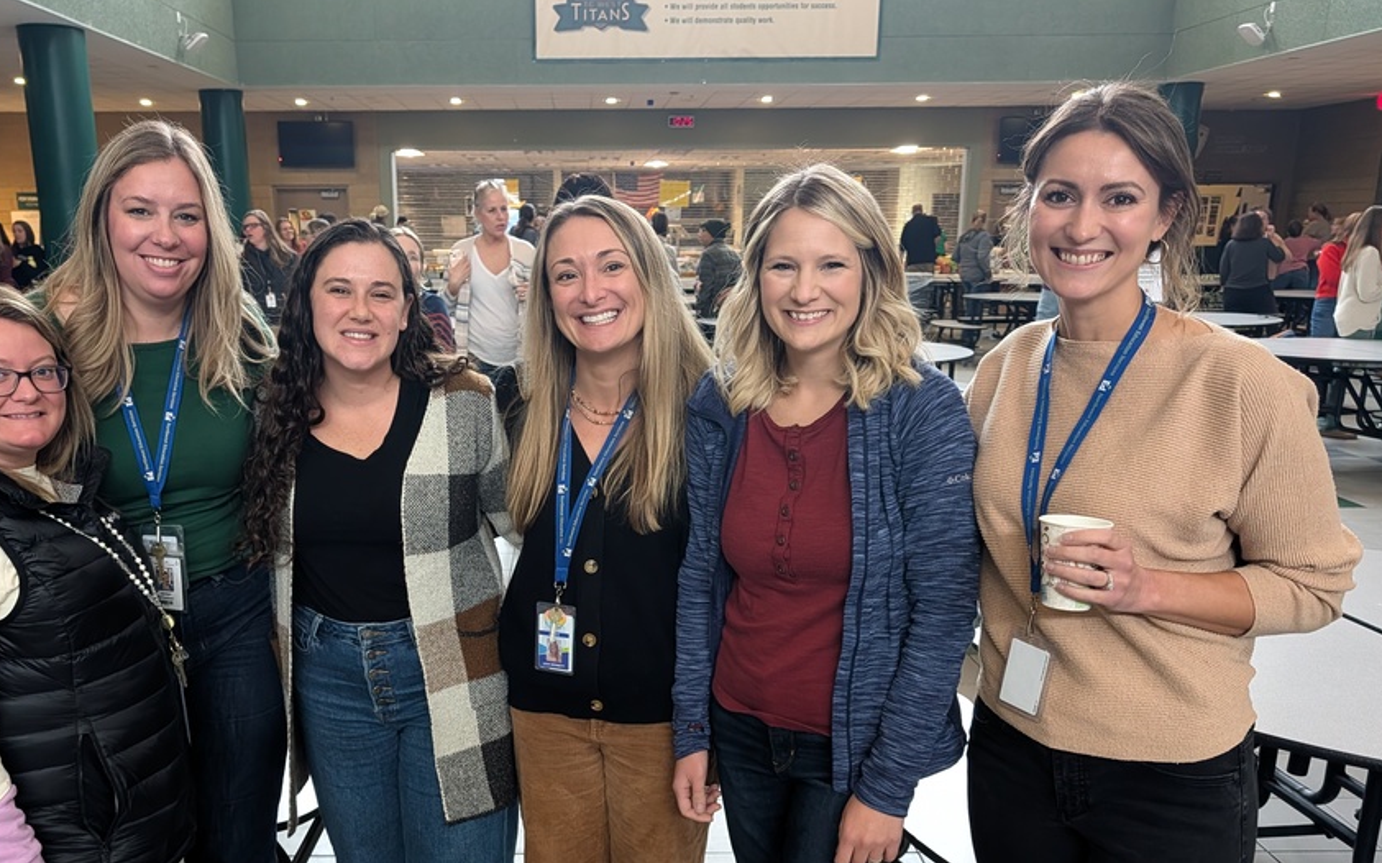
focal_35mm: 31
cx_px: 579
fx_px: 1167
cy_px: 591
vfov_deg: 40.0
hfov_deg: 60.9
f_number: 1.68
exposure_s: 1/60
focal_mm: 6.9
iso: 538
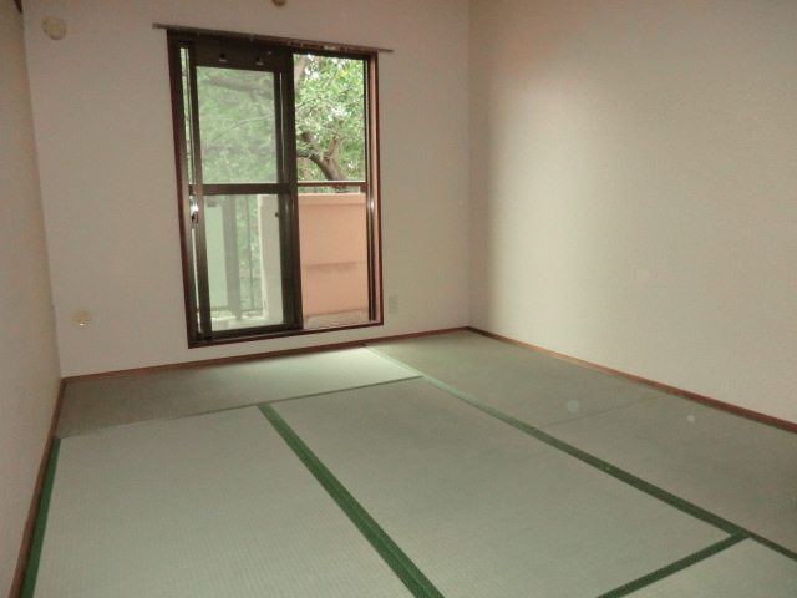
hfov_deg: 71.6
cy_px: 299
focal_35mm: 24
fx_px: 553
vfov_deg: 56.8
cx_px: 398
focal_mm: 4.3
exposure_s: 1/60
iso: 400
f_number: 3.2
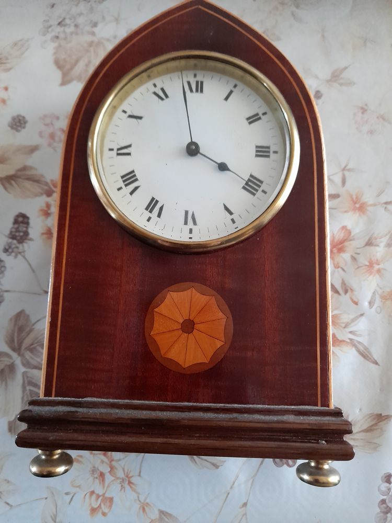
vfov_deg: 69.4
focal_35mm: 25
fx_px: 377
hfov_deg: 54.9
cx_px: 196
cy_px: 262
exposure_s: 1/10
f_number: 2
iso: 800
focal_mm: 4.6
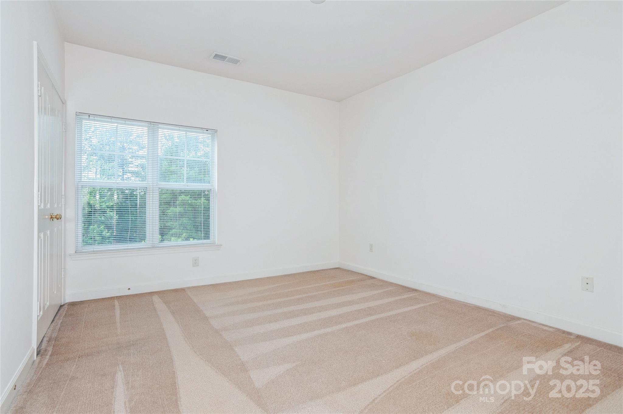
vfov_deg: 71.9
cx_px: 312
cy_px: 207
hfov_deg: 95.1
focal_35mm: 16
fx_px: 285
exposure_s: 1/60
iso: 200
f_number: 8
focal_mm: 11
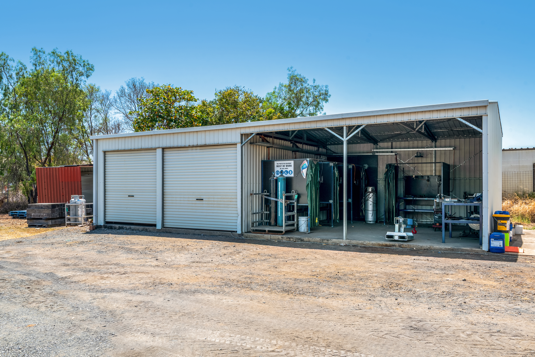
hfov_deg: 63.6
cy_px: 178
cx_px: 268
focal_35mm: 29
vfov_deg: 45.0
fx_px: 431
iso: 125
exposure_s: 1/160
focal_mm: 29
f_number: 8
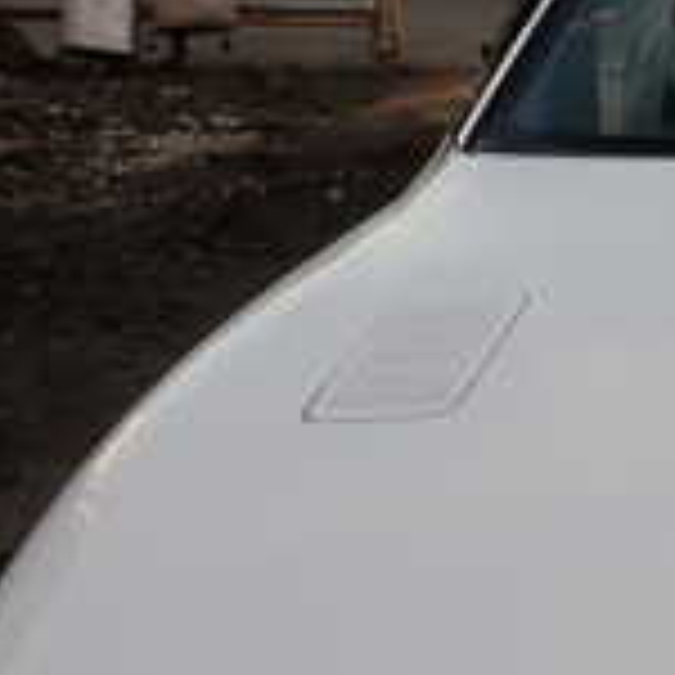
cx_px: 1184
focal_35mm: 106
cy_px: 464
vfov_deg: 16.4
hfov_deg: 14.6
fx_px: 2339
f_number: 3.2
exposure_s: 1/250
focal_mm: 5.4
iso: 100
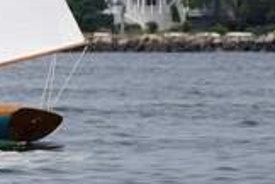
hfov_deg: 1.8
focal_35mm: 1114
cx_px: -324
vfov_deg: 1.2
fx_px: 8509
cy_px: -57
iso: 125
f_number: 5
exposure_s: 1/1250
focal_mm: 150
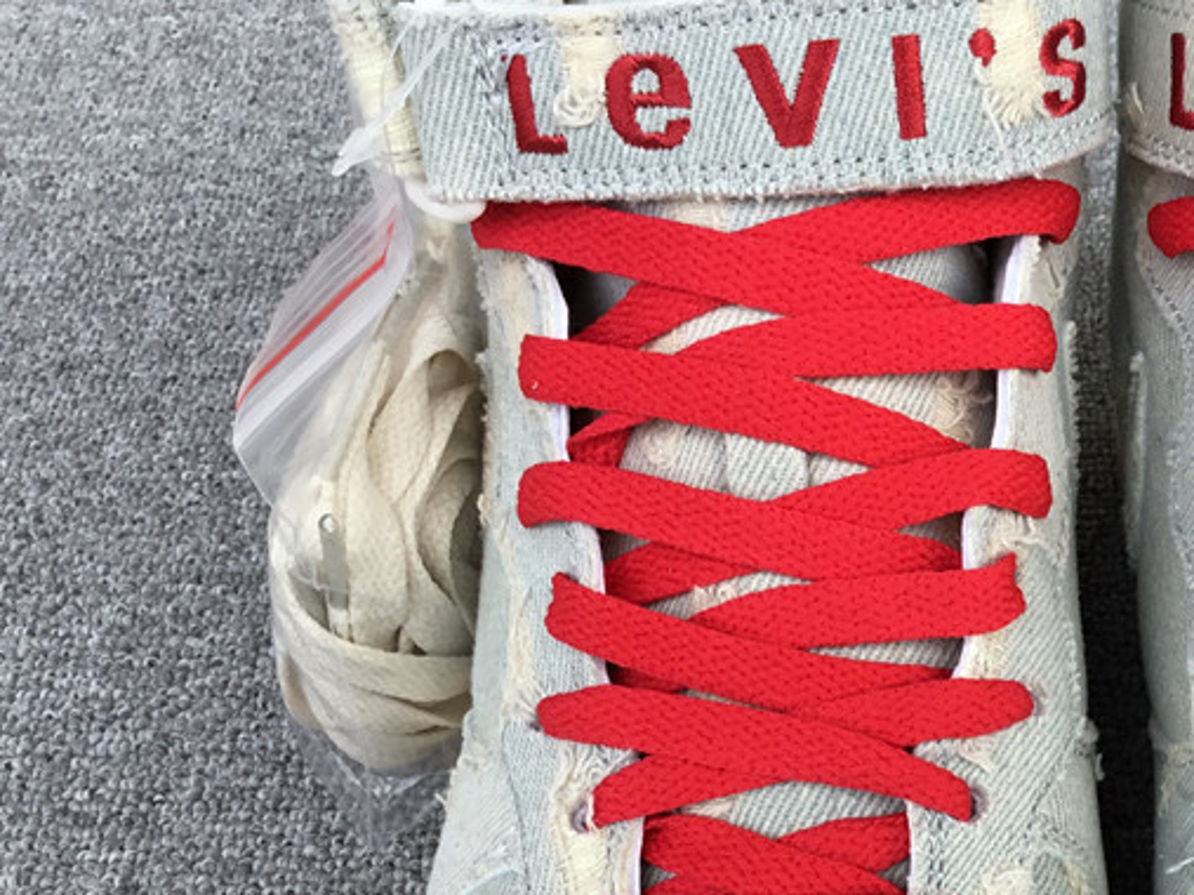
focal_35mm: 55
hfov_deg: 33.3
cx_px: 1050
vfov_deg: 26.1
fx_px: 1897
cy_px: 701
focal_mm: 3.3
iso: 25
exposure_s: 1/186
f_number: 2.4
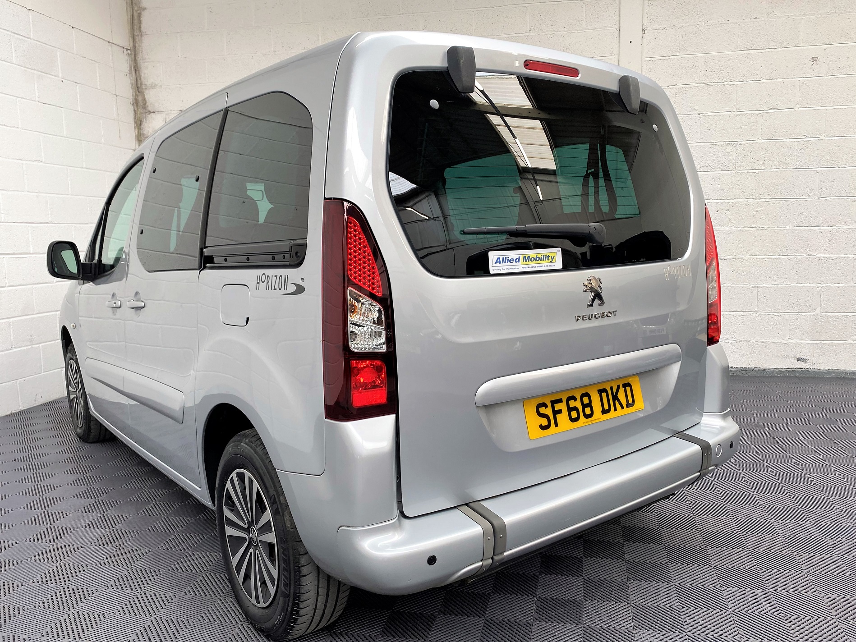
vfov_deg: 53.1
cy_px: 321
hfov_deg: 67.3
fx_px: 643
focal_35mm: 26
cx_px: 428
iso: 50
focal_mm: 4.25
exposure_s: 1/100
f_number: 1.8
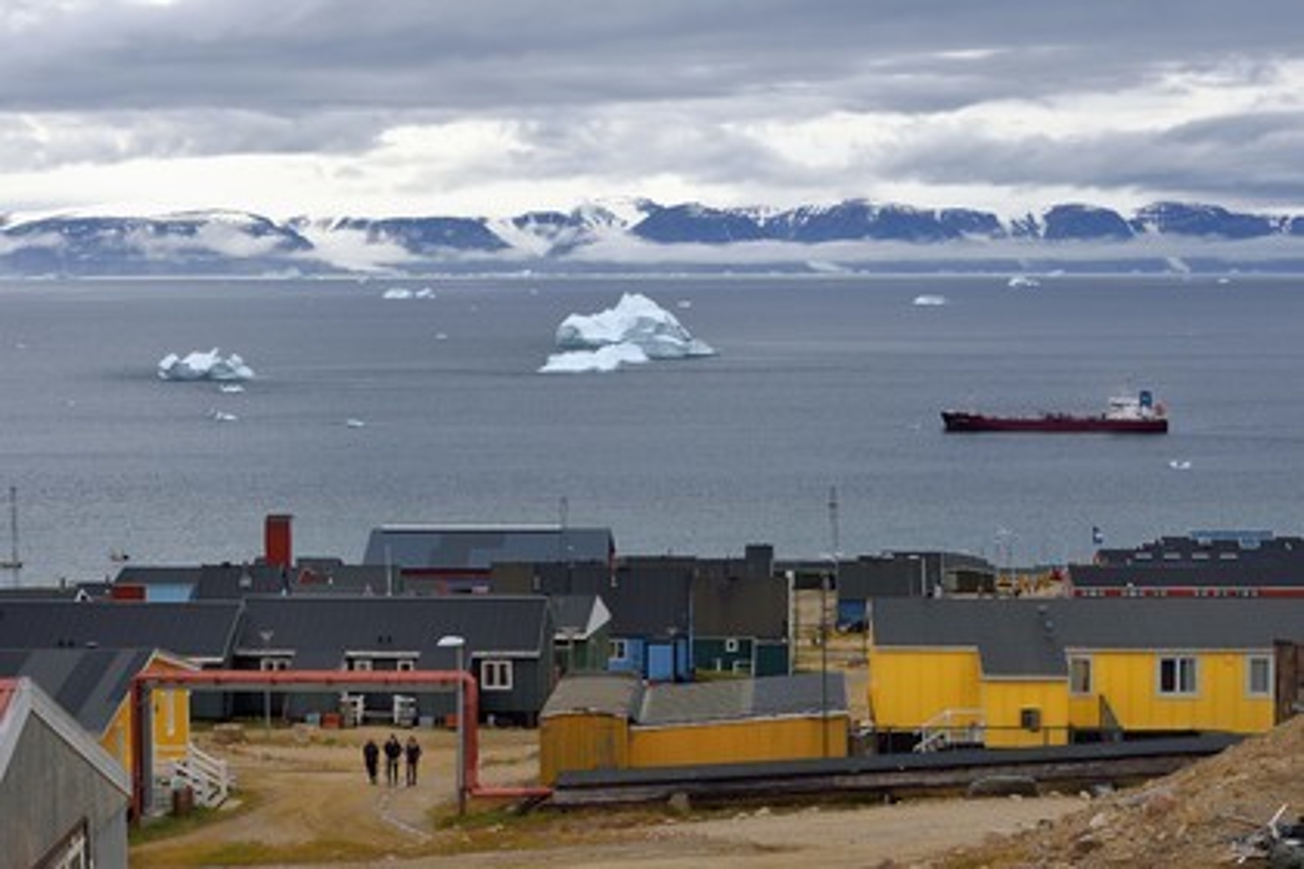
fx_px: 2535
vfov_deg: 19.5
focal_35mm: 70
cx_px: 652
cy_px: 434
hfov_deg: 28.8
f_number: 10
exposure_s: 1/250
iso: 400
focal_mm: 70
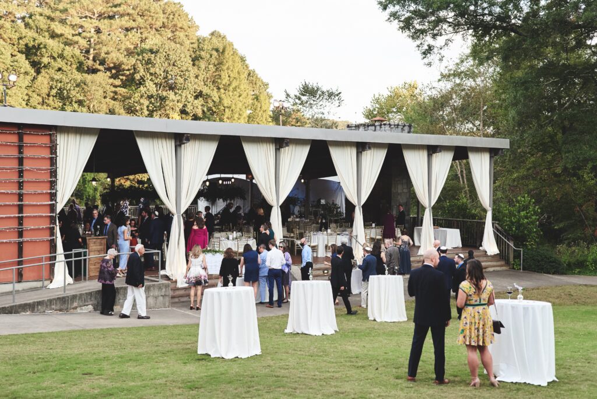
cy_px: 200
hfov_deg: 39.6
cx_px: 298
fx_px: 830
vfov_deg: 27.0
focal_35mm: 50
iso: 1250
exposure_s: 1/3200
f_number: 3.2
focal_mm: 50
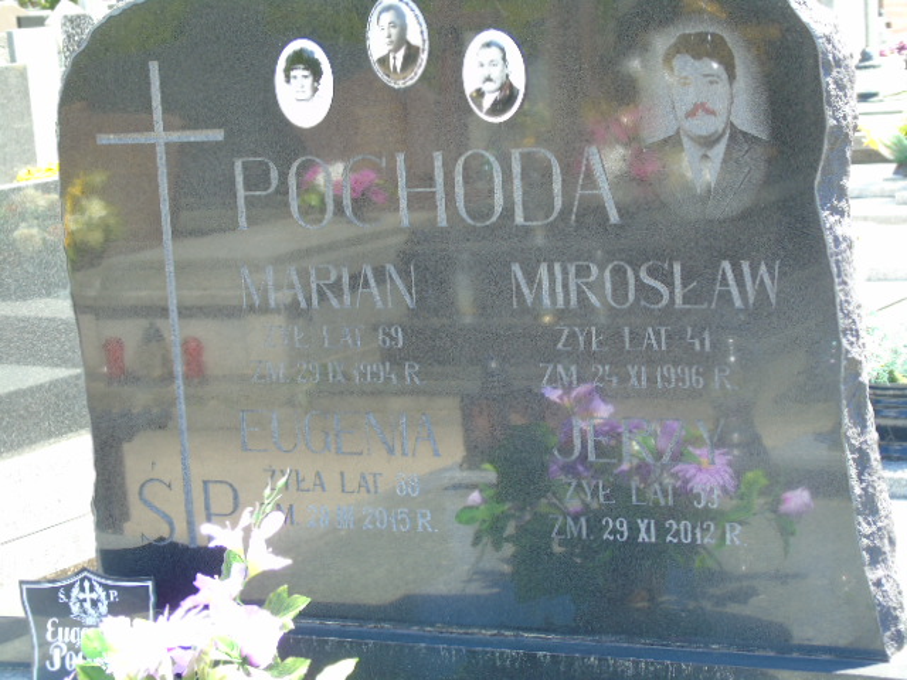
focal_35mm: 94
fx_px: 2463
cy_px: 340
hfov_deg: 20.9
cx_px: 454
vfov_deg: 15.7
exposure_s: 1/50
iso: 80
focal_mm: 17
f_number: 4.3
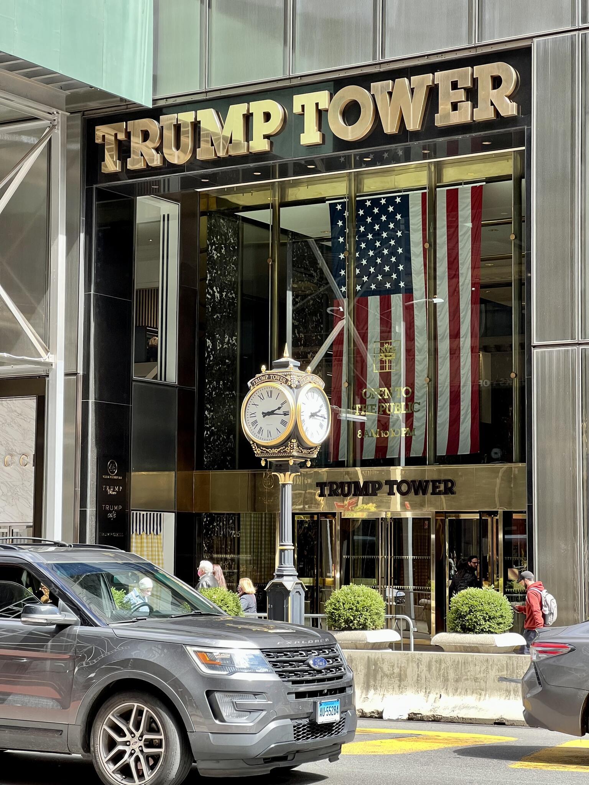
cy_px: 392
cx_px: 294
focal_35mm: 77
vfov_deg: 25.3
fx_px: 1747
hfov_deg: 19.1
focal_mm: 9
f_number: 2.8
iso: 64
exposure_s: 1/122
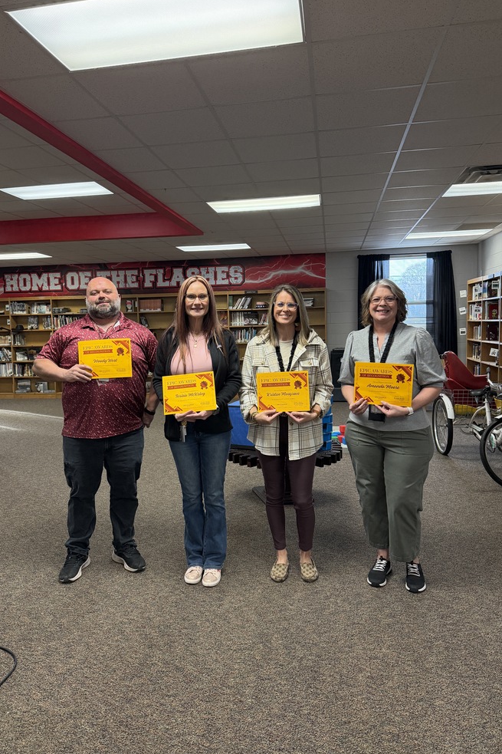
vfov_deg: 69.4
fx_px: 544
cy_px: 364
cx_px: 221
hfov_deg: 49.4
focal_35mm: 26
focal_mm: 6.76
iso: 400
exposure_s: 1/120
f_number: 1.78
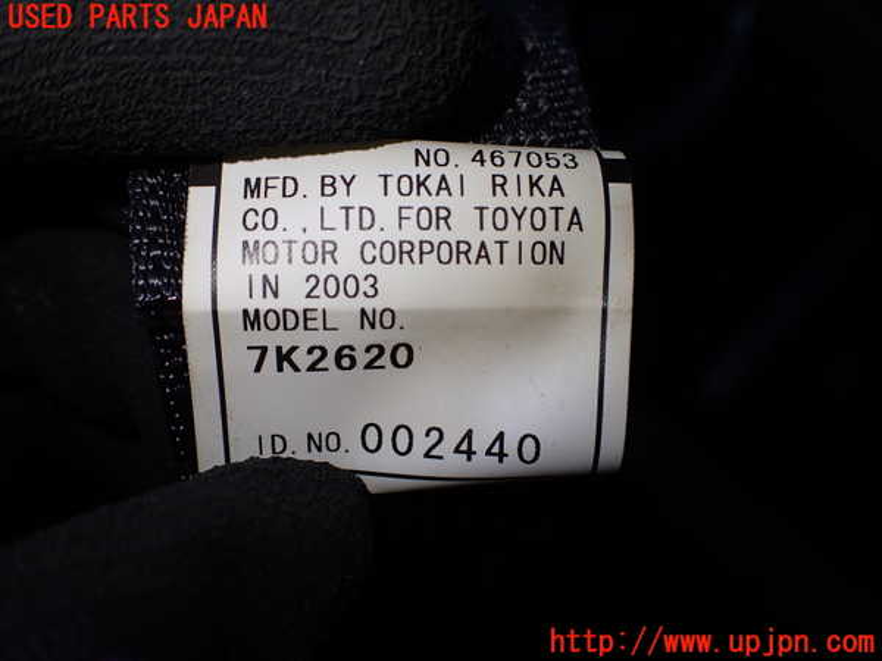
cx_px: 441
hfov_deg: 60.0
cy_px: 330
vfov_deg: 46.8
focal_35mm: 30
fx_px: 764
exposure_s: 1/200
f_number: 2.3
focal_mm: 5.4
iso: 100
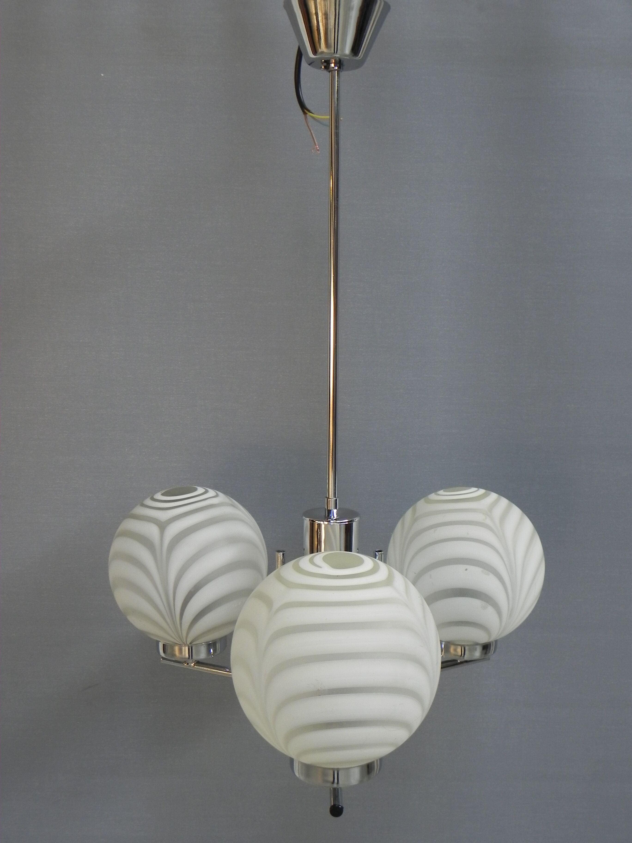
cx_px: 316
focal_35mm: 37
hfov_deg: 38.7
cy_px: 422
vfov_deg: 50.1
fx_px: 901
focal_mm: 6.6
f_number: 3.2
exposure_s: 1/30
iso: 205
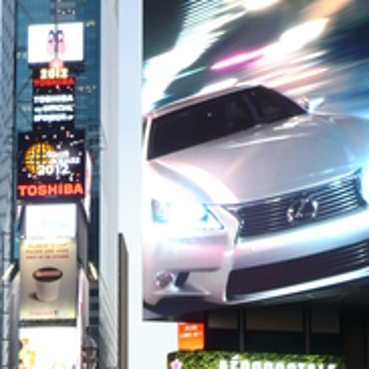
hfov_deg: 21.2
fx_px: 977
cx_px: 87
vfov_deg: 19.8
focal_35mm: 81
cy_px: 474
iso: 100
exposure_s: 1/80
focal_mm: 5.8
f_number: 2.8
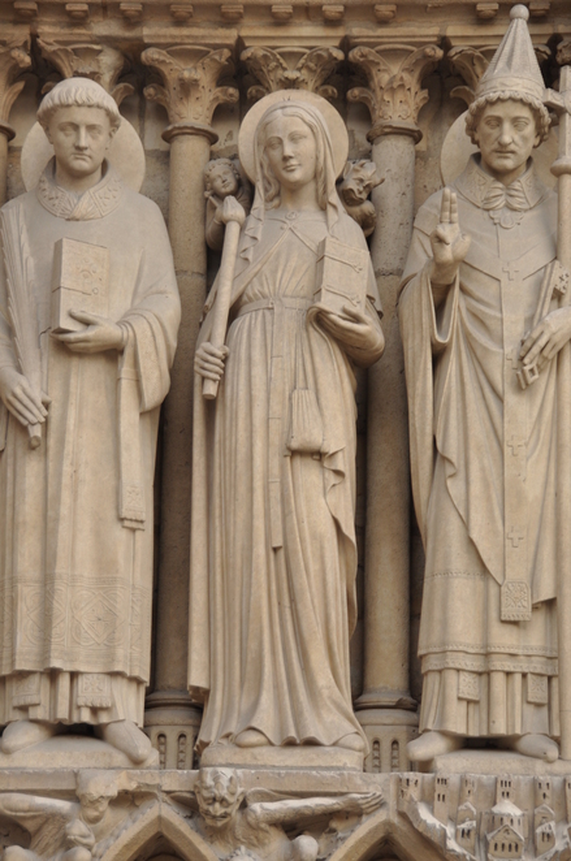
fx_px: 2507
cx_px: 286
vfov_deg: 19.5
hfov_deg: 13.0
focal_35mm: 105
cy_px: 430
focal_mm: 70
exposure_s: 1/40
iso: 200
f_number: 5
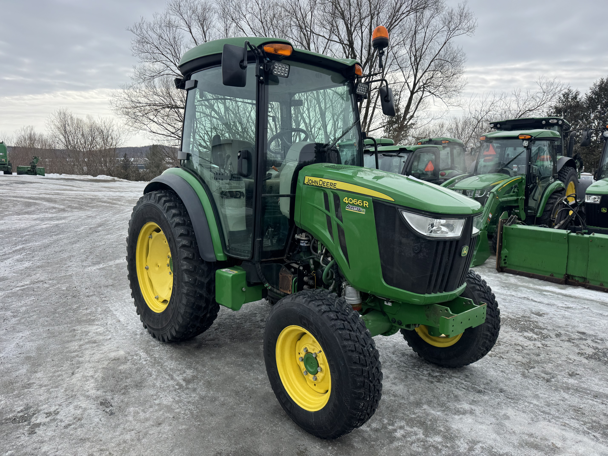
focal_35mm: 24
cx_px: 304
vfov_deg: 56.8
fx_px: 422
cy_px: 228
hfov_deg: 71.6
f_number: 1.78
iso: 80
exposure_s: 1/2959
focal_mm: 6.76
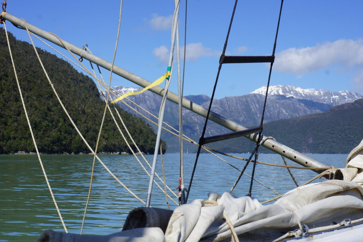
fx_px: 666
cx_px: 182
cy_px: 121
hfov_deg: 30.5
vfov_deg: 20.6
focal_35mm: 66
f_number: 13
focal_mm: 44
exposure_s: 1/200
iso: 100
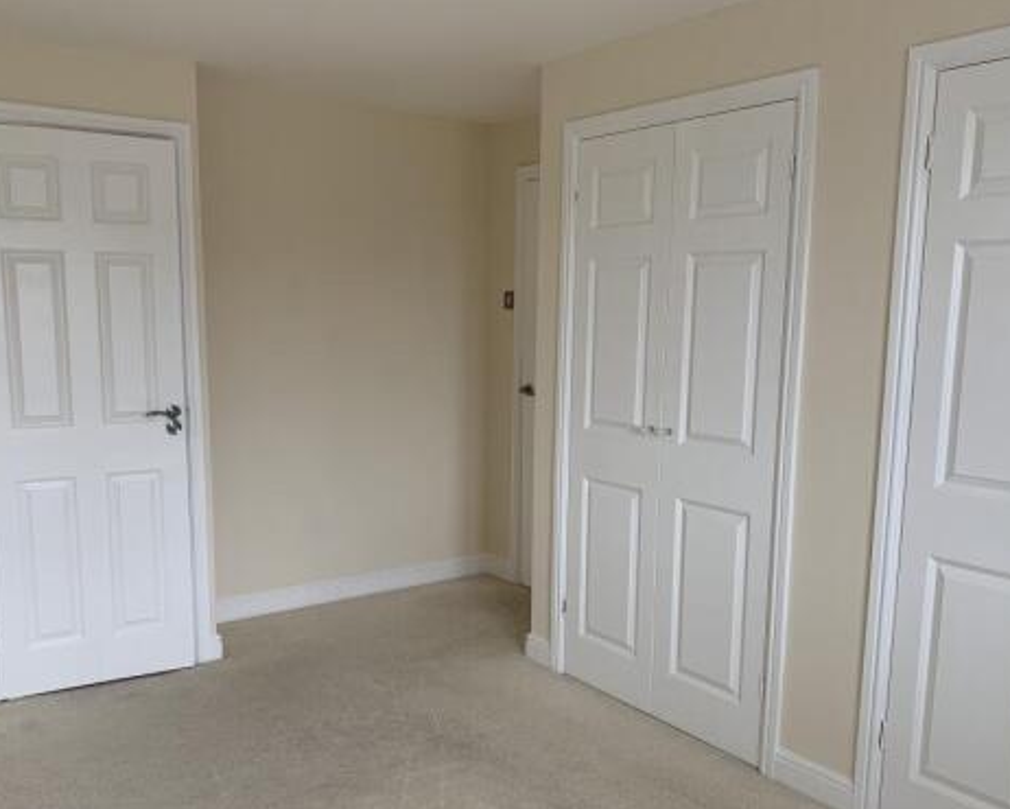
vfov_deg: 45.7
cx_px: 486
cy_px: 469
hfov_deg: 55.6
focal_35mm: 32
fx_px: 957
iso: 32
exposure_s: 1/121
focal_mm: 4.25
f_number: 1.8
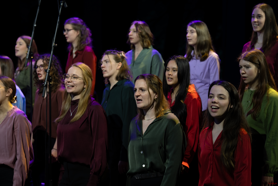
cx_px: 139
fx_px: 656
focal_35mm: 85
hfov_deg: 23.9
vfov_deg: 16.1
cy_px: 93
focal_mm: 85
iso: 800
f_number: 3.5
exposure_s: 1/160
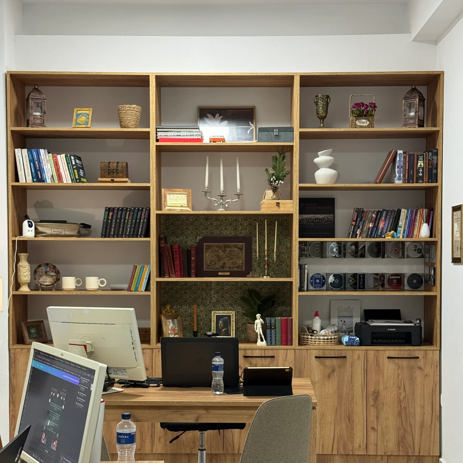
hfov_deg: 30.0
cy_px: 277
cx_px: 231
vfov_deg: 30.0
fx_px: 863
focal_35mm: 57
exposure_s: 1/100
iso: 200
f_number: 1.78
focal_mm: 6.76
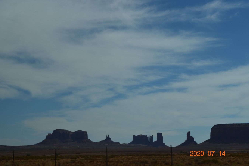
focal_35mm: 82
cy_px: 83
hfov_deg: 24.6
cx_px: 124
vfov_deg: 16.6
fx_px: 571
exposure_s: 1/640
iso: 200
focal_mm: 55
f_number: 13
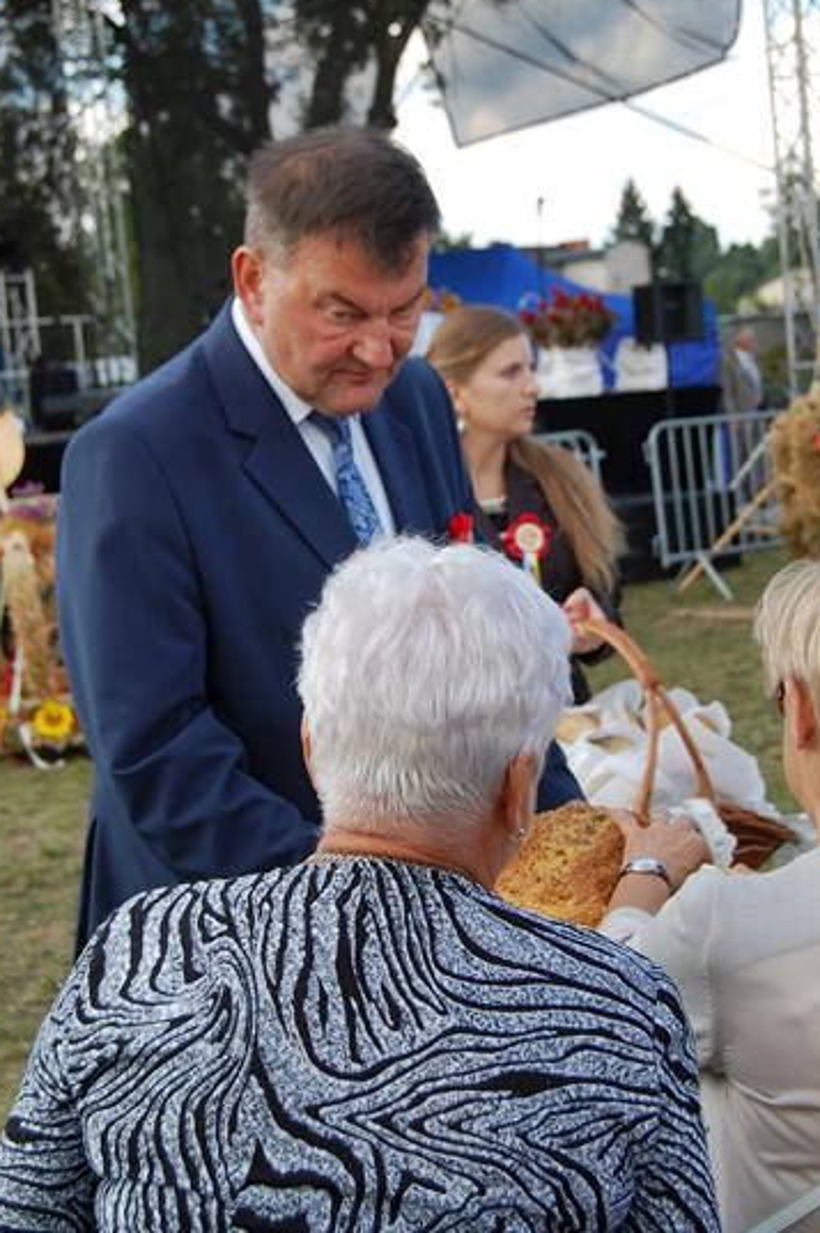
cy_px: 636
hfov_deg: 20.3
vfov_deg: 30.1
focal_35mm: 67
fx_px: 2293
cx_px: 426
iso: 200
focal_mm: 40
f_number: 7.1
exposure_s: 1/200
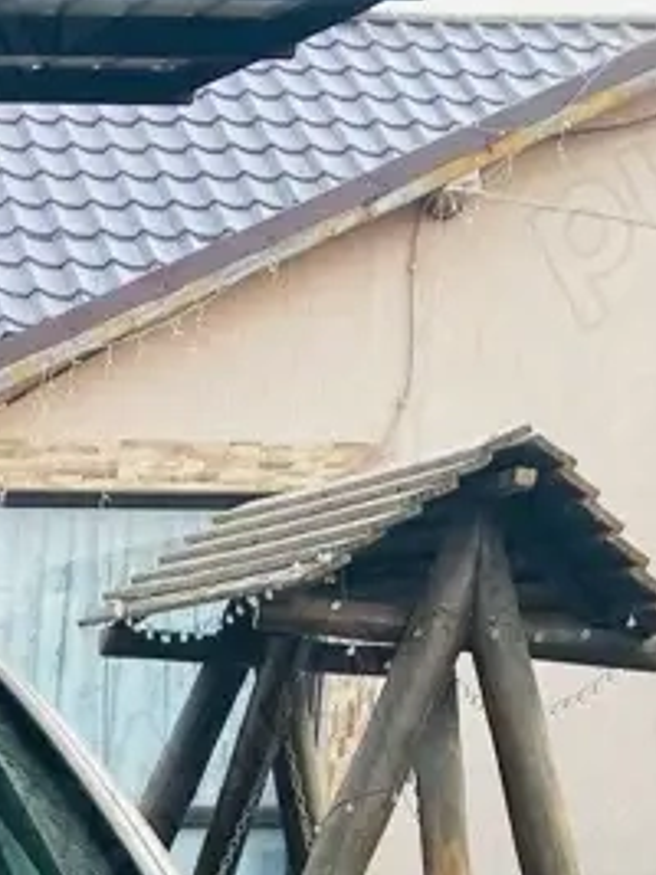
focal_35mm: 130
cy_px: 1858
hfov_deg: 10.6
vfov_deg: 12.8
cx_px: -604
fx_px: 3287
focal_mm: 4.25
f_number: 1.8
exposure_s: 1/148
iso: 32
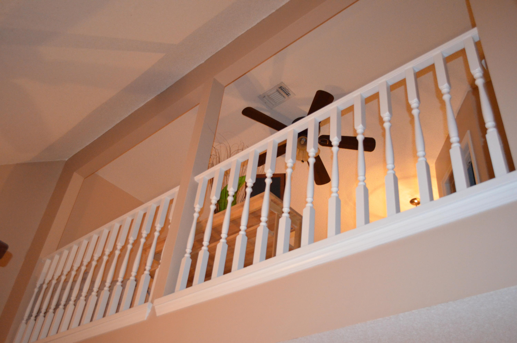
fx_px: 516
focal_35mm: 36
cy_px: 172
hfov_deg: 53.2
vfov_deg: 36.7
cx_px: 258
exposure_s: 1/60
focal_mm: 24
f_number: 4
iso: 3200
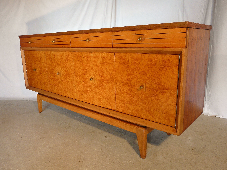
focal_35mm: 28
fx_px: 184
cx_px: 114
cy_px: 85
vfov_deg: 49.7
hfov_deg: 63.4
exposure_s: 1/40
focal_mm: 4.6
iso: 100
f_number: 2.8
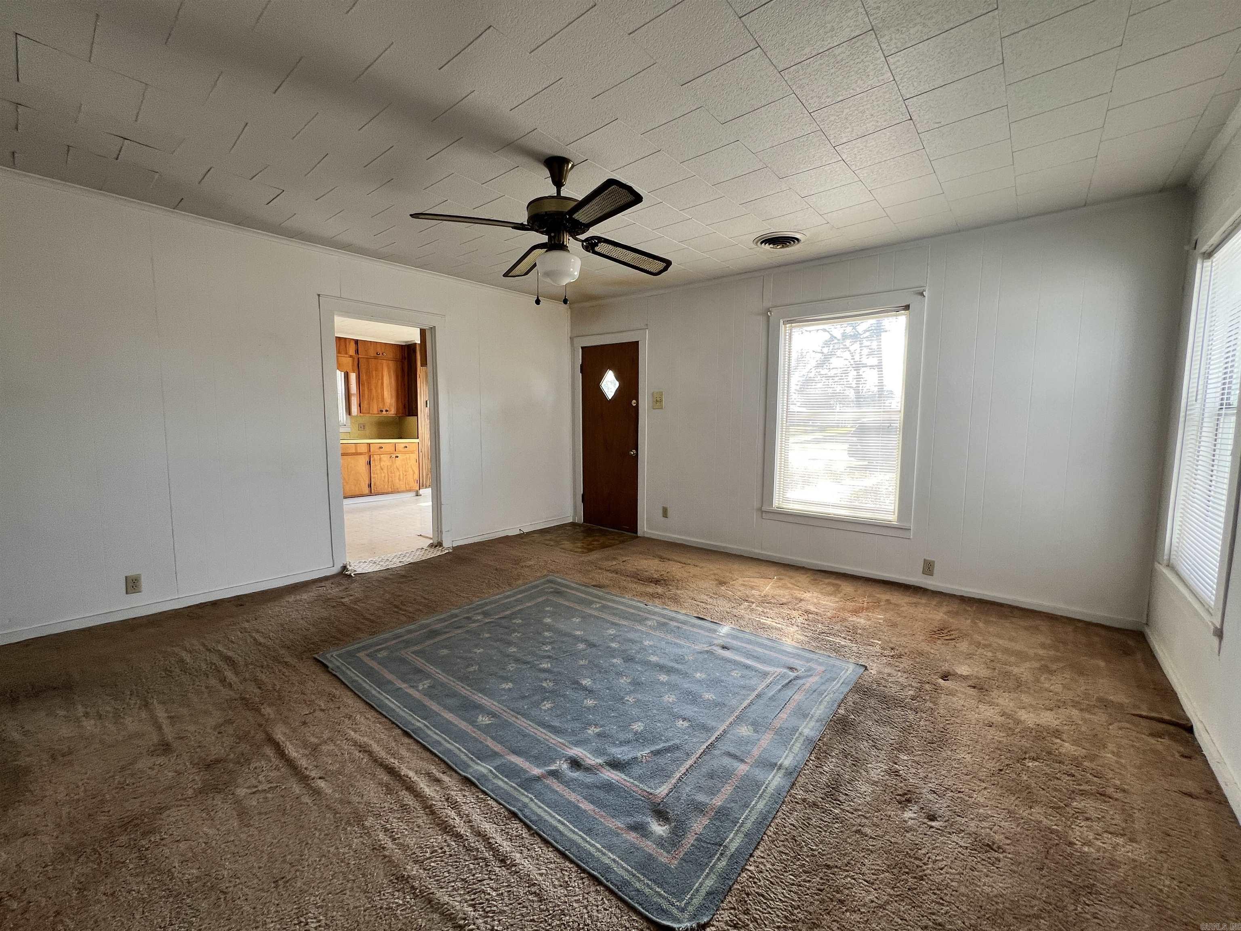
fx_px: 466
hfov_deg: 106.2
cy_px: 466
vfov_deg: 89.9
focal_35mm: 13
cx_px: 620
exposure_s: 1/99
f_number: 1.8
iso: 64
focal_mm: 1.57
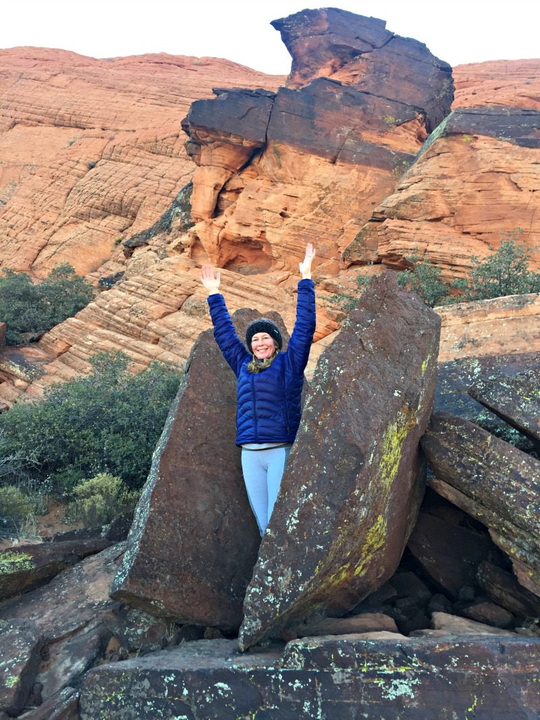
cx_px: 270
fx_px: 603
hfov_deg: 48.2
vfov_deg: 61.7
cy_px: 360
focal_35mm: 29
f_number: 2.2
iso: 50
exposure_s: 1/120
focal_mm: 4.15
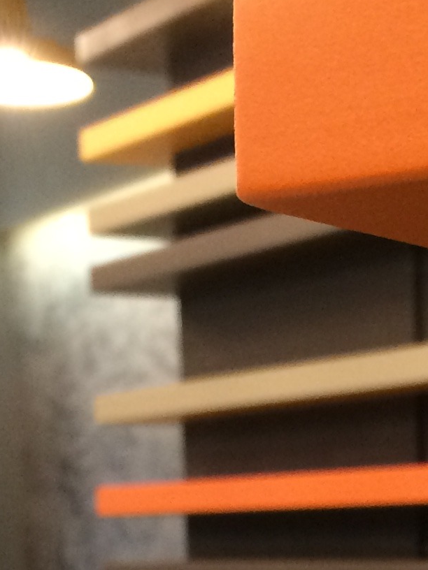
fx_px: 1912
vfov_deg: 15.9
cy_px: 789
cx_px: 348
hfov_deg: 12.7
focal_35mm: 116
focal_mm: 4.15
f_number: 2.2
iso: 250
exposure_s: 1/33
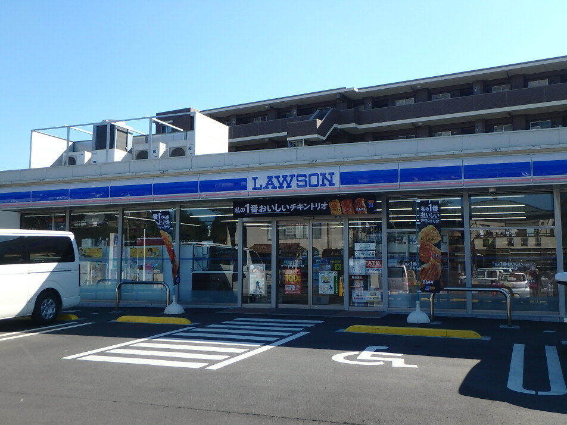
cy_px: 212
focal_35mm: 36
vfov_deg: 39.7
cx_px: 284
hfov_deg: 51.4
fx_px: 590
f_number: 5
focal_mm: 6.4
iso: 125
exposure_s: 1/400
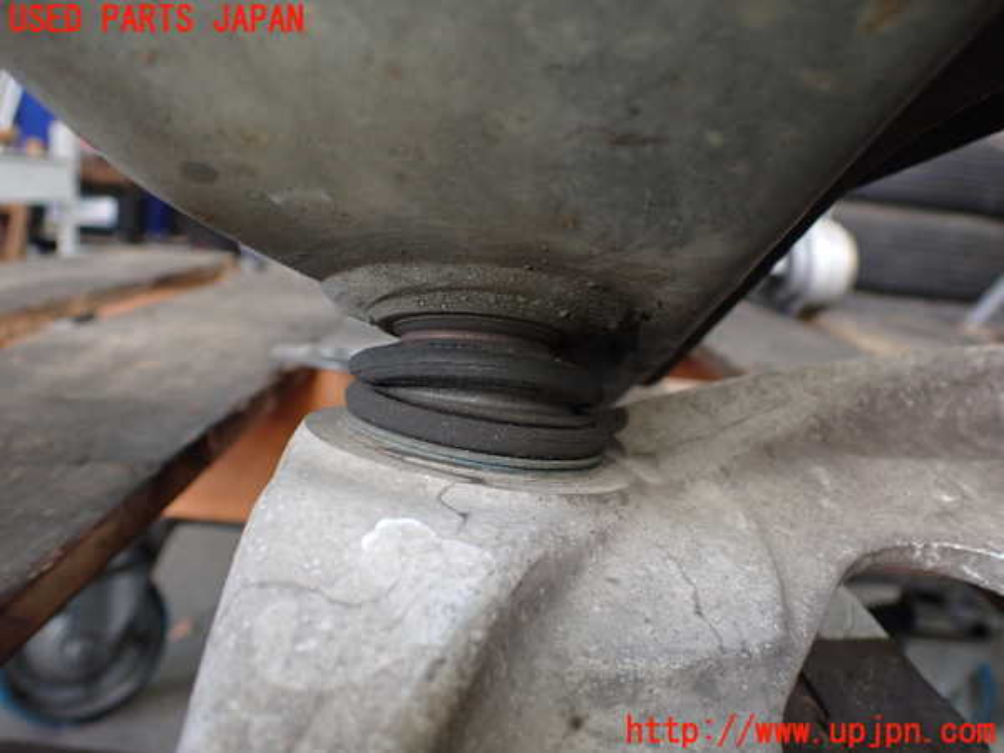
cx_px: 502
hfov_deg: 60.0
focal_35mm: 30
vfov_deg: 46.8
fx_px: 870
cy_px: 376
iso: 400
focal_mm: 5.4
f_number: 2.3
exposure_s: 1/125
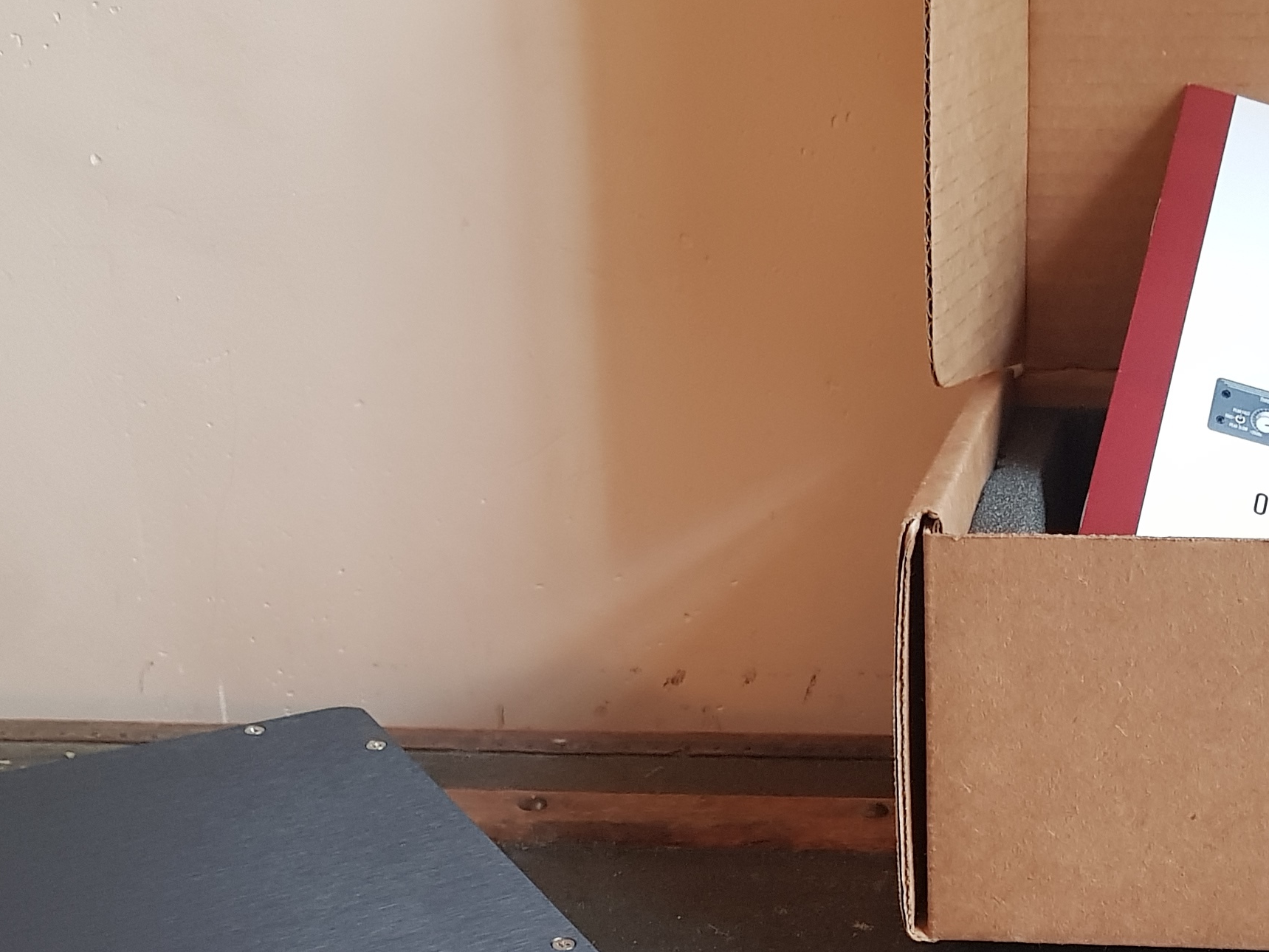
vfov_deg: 23.3
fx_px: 2236
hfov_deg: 31.3
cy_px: 895
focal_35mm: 61
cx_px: 901
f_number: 1.7
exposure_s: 1/17
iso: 200
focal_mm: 4.2
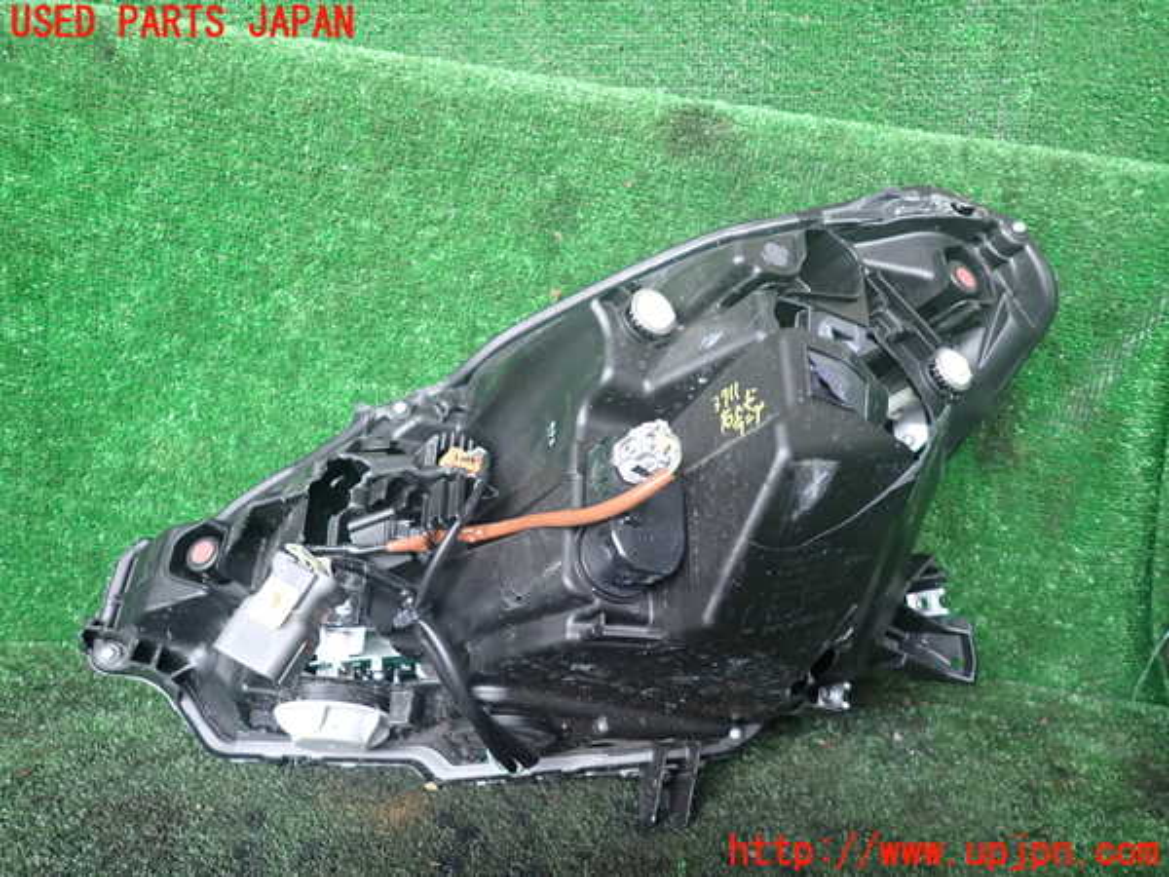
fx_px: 844
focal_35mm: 25
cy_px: 438
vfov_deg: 54.9
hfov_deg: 69.4
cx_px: 584
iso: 320
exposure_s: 1/30
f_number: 2
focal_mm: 4.5
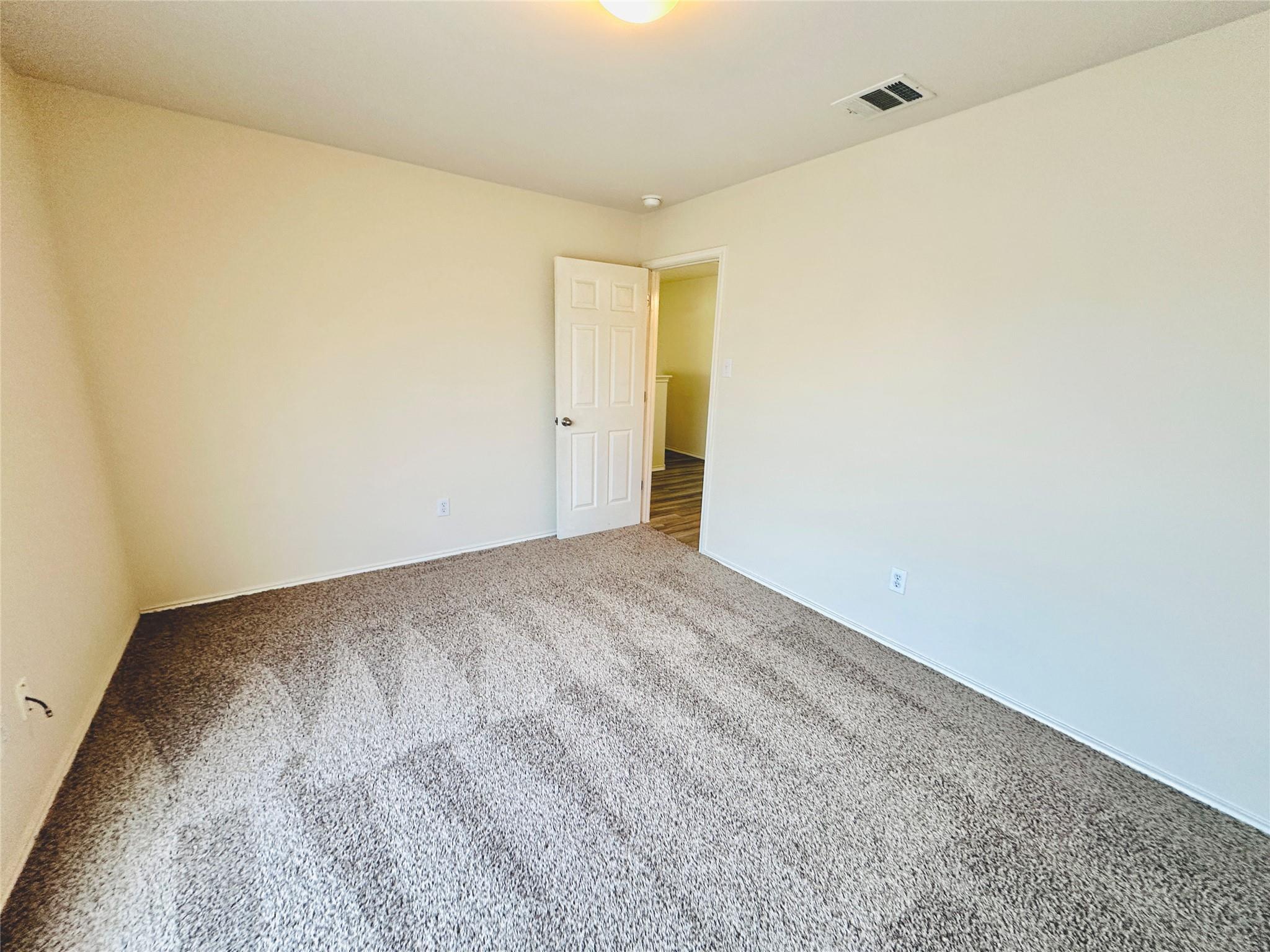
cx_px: 635
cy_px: 476
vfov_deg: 85.7
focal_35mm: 14
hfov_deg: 102.1
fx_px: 514
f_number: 2.2
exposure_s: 1/60
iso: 125
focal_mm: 2.22
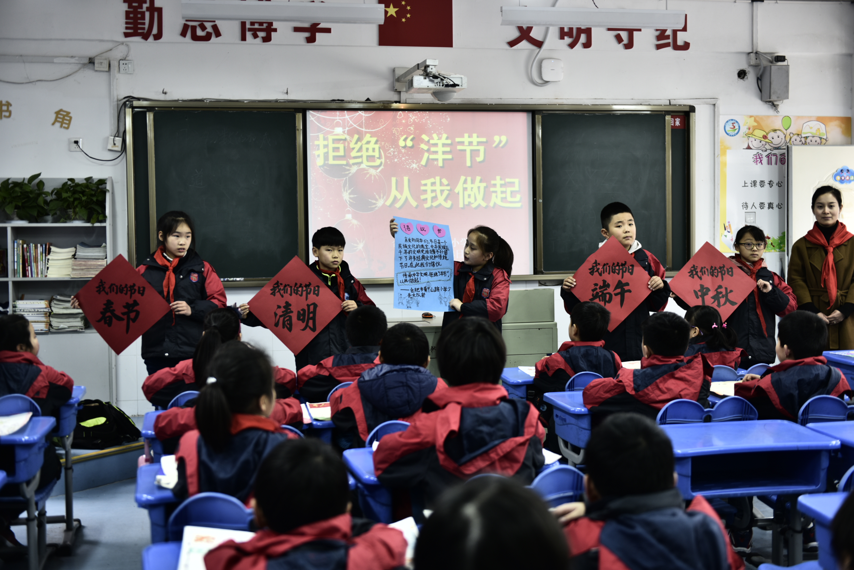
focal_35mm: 45
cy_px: 285
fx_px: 1068
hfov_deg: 43.6
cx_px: 427
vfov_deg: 29.9
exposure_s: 1/25
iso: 100
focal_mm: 45
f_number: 2.8
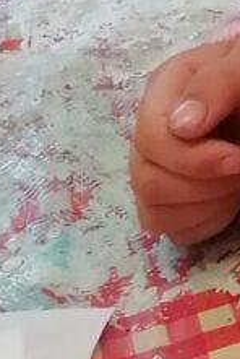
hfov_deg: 6.1
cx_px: 775
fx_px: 2024
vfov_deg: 9.5
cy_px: -330
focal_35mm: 203
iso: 250
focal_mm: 4.75
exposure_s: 1/100
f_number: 1.8
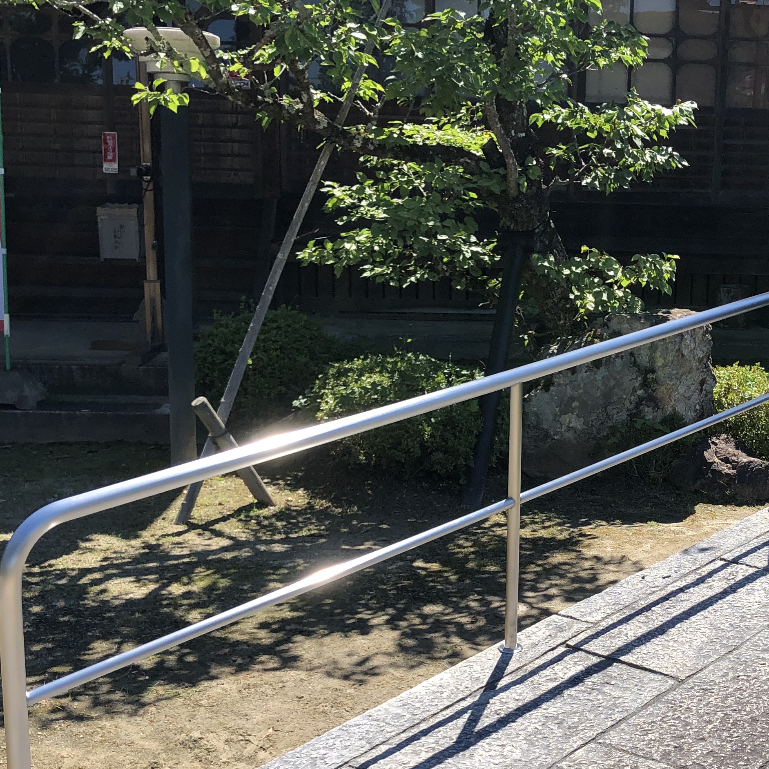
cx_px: 582
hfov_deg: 31.6
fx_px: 1332
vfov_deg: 32.0
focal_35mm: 53
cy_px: 509
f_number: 1.8
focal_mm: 3.99
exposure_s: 1/1056
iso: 20
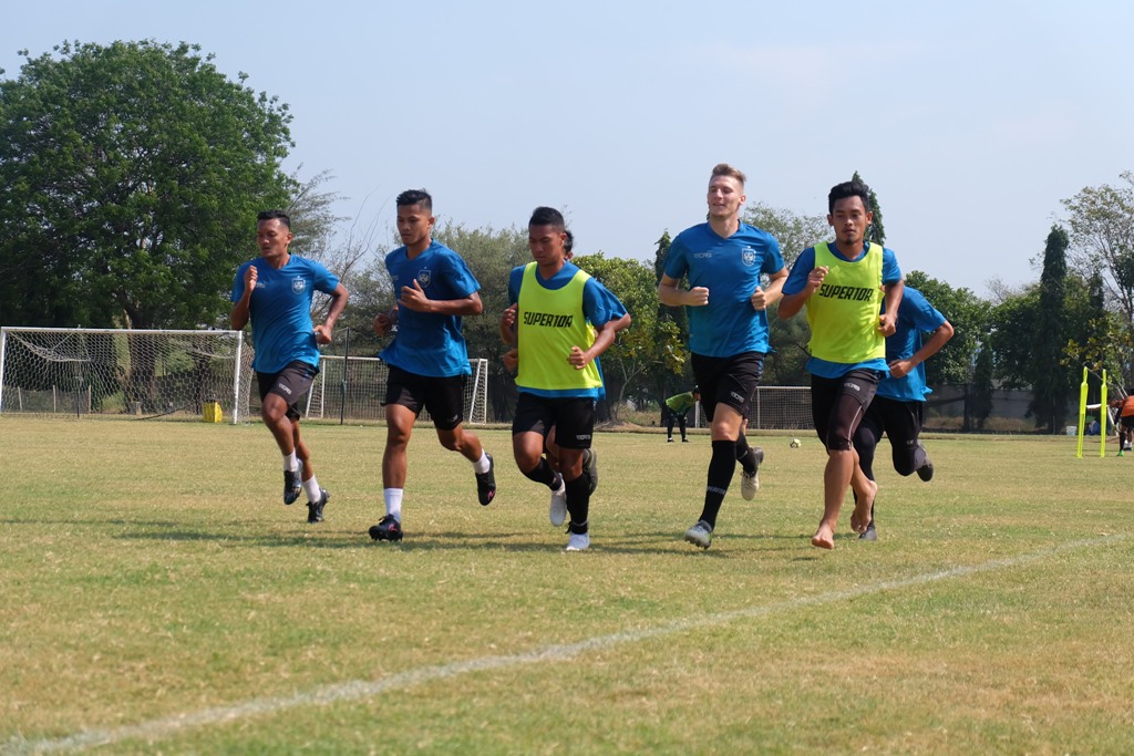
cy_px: 378
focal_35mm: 75
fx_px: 2363
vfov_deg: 18.2
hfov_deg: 27.0
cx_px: 567
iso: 320
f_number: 5.6
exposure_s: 1/1000
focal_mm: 50
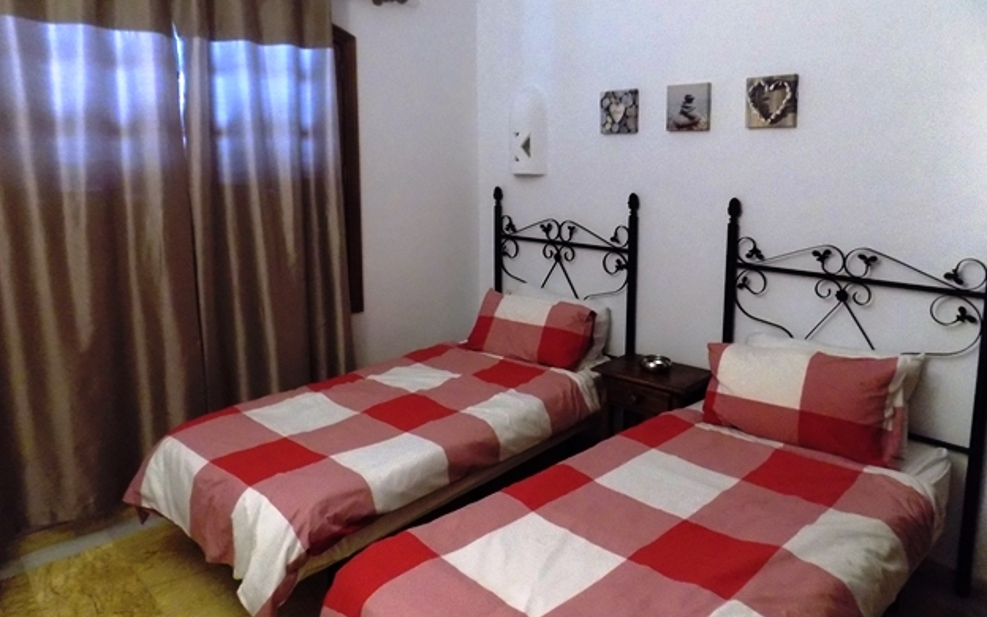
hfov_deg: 72.5
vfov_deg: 49.1
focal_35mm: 25
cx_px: 484
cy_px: 258
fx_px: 672
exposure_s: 1/10
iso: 400
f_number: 3.1
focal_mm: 4
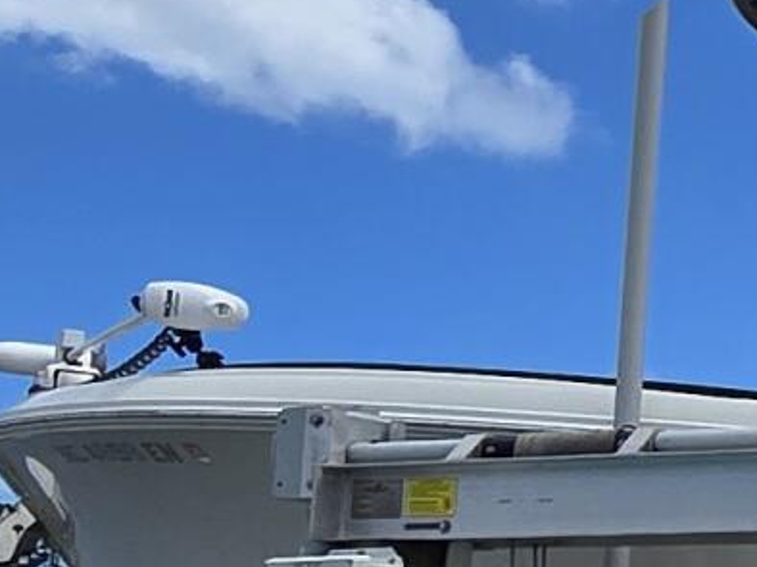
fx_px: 2164
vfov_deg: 14.9
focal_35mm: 99
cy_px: 411
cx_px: 1360
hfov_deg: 16.6
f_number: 2.2
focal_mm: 2.2
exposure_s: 1/3327
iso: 50
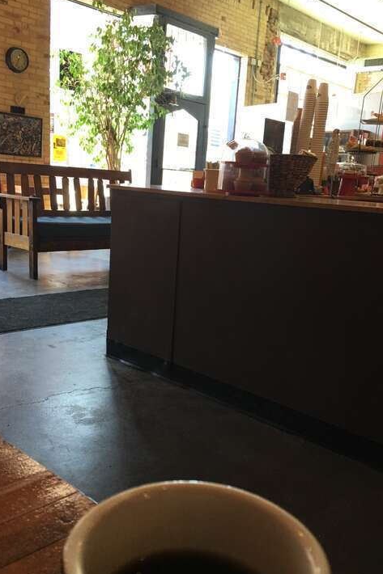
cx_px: 186
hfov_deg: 38.9
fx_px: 543
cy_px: 306
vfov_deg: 55.8
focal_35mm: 34
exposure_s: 1/30
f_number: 2.2
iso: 40
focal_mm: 4.15
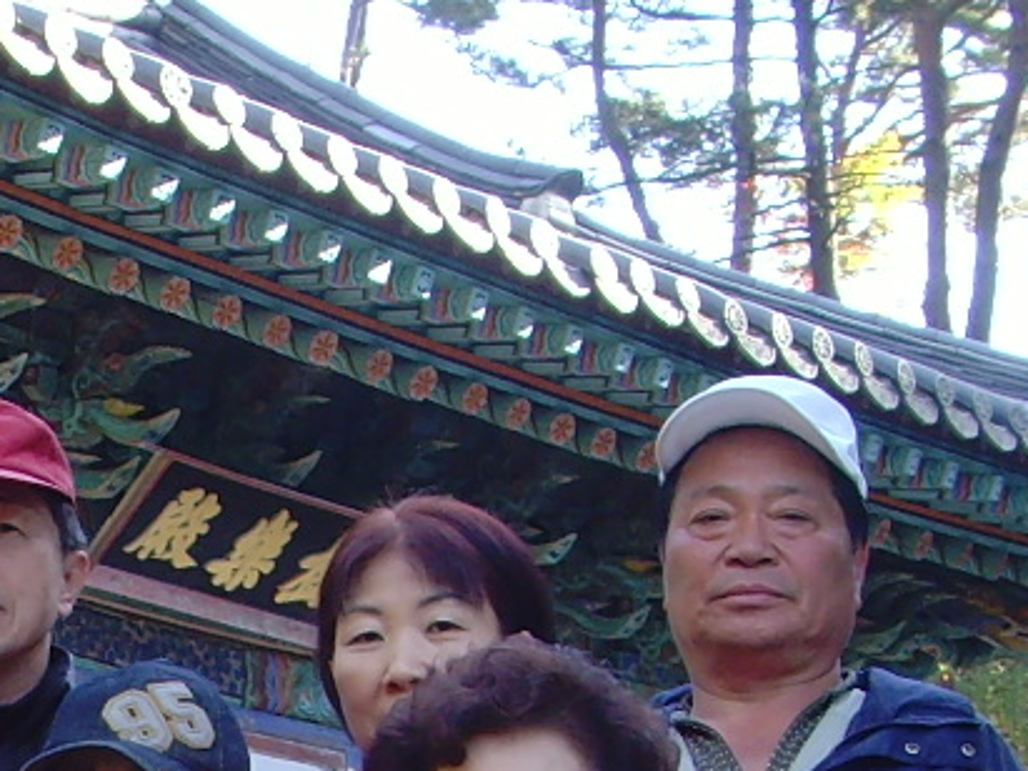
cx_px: -268
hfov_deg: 12.6
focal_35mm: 152
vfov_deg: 9.4
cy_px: 1264
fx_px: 4513
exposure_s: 1/45
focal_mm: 6.6
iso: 100
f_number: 3.5
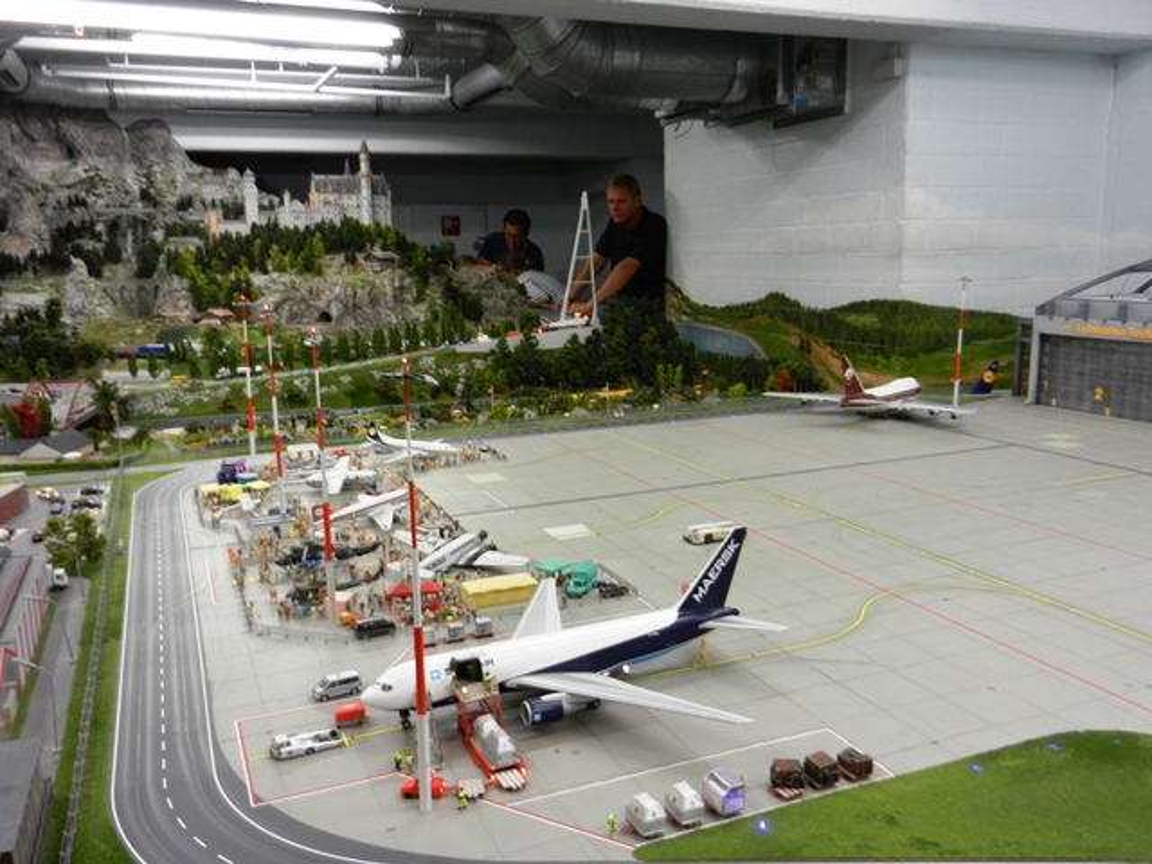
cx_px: 576
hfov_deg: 61.7
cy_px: 432
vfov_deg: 48.2
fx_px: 965
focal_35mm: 29
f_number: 3.6
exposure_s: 1/30
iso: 200
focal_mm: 5.1
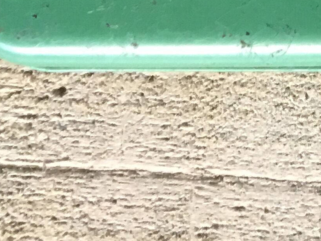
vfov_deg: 9.5
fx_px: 1317
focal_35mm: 142
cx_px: 688
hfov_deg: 12.0
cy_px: -289
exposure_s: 1/17
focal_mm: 4.15
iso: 64
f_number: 2.2
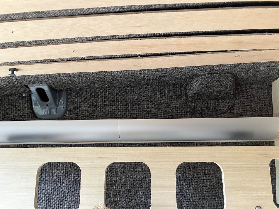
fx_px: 226
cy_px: 104
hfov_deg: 63.4
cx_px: 140
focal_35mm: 28
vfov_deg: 49.7
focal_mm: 4
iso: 80
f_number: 1.8
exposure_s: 1/96
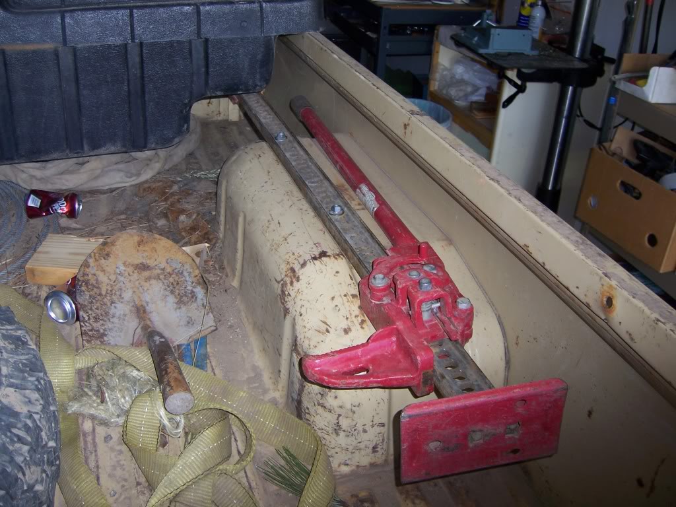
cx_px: 338
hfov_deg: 51.4
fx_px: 703
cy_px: 254
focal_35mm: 36
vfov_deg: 39.7
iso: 80
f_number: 2.8
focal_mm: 6.2
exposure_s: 1/60
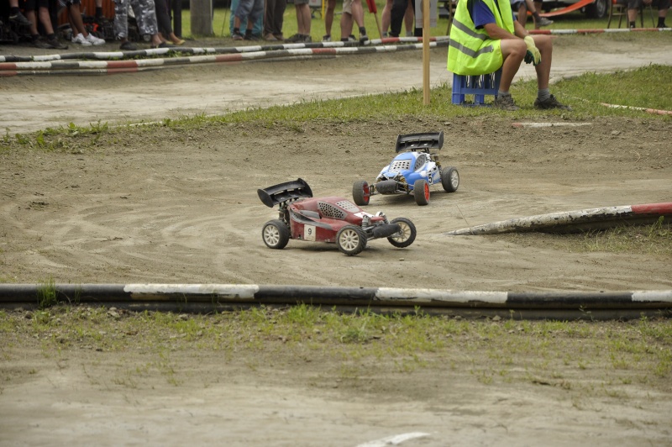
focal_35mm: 158
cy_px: 224
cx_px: 336
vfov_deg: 8.7
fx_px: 2938
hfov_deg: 13.1
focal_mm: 105
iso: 200
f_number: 6.3
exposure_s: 1/640
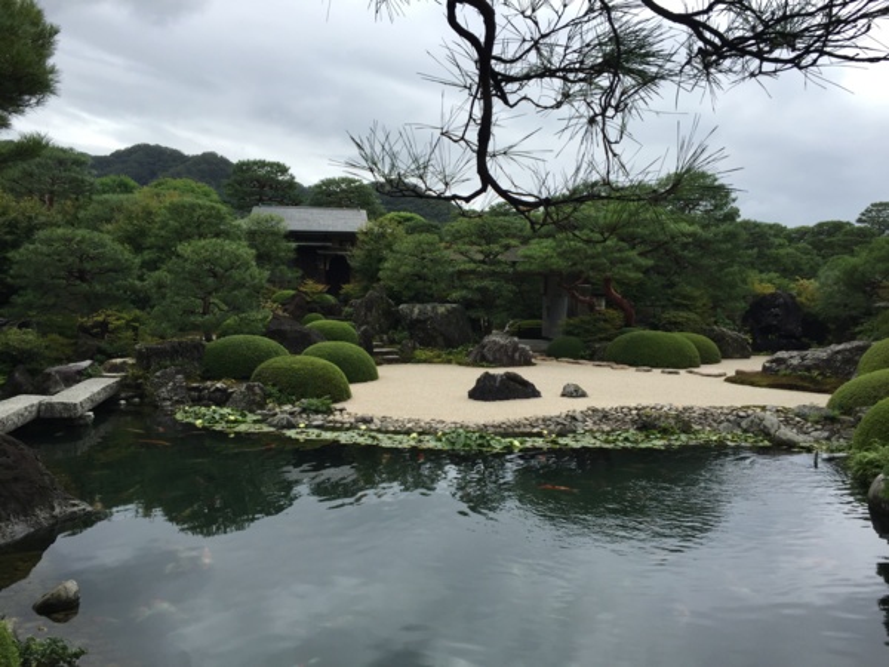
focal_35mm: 29
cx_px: 444
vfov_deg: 48.2
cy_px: 334
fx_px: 745
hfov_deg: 61.7
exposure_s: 1/1647
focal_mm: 4.15
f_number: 2.2
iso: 32
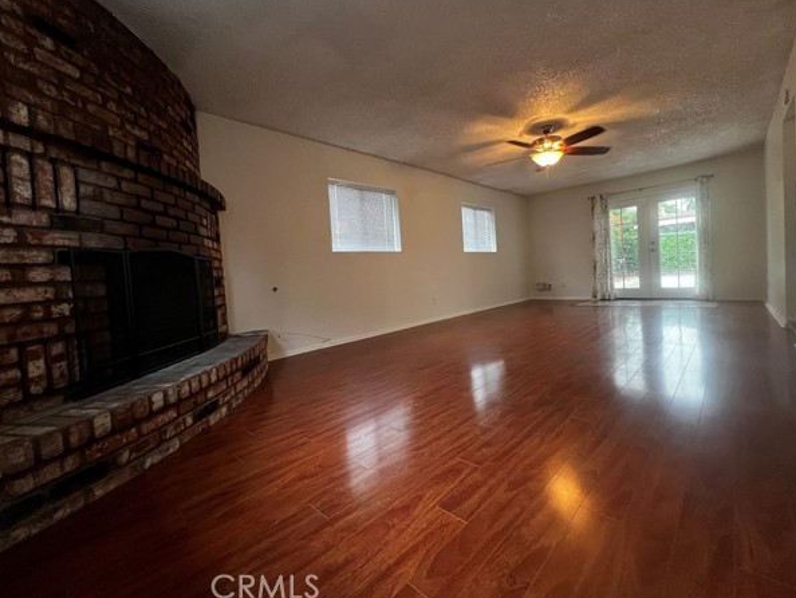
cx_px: 418
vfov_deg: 85.7
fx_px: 322
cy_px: 284
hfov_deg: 102.0
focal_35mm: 14
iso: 200
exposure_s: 1/60
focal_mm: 1.57
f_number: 1.8
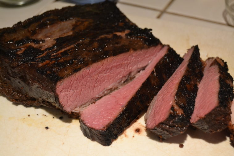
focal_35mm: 69
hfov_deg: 29.2
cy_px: 78
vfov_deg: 19.7
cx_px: 117
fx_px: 448
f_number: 5.3
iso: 2500
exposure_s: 1/60
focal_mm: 46
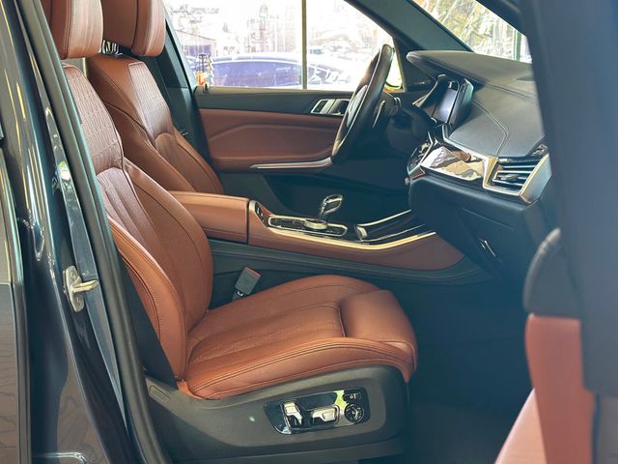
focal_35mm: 48
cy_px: 232
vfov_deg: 30.3
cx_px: 309
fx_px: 857
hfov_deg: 39.7
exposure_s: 1/60
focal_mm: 6.86
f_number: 1.78
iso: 250
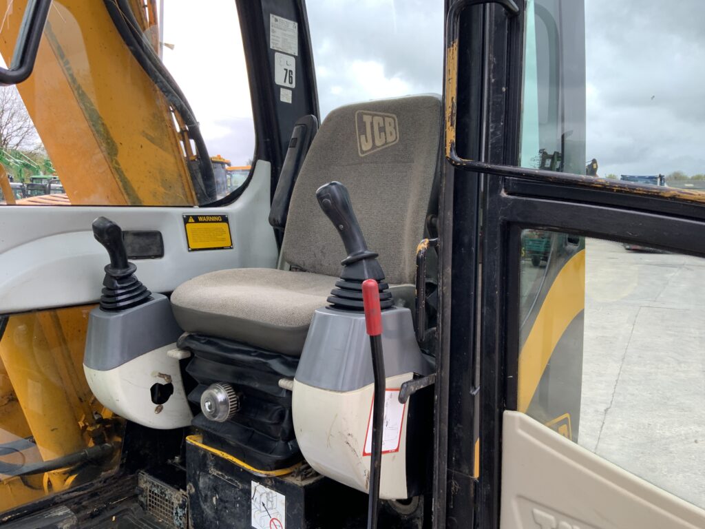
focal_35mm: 29
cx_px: 352
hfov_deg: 61.7
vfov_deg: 48.2
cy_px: 264
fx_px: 591
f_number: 1.8
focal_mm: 3
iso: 16
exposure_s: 1/182
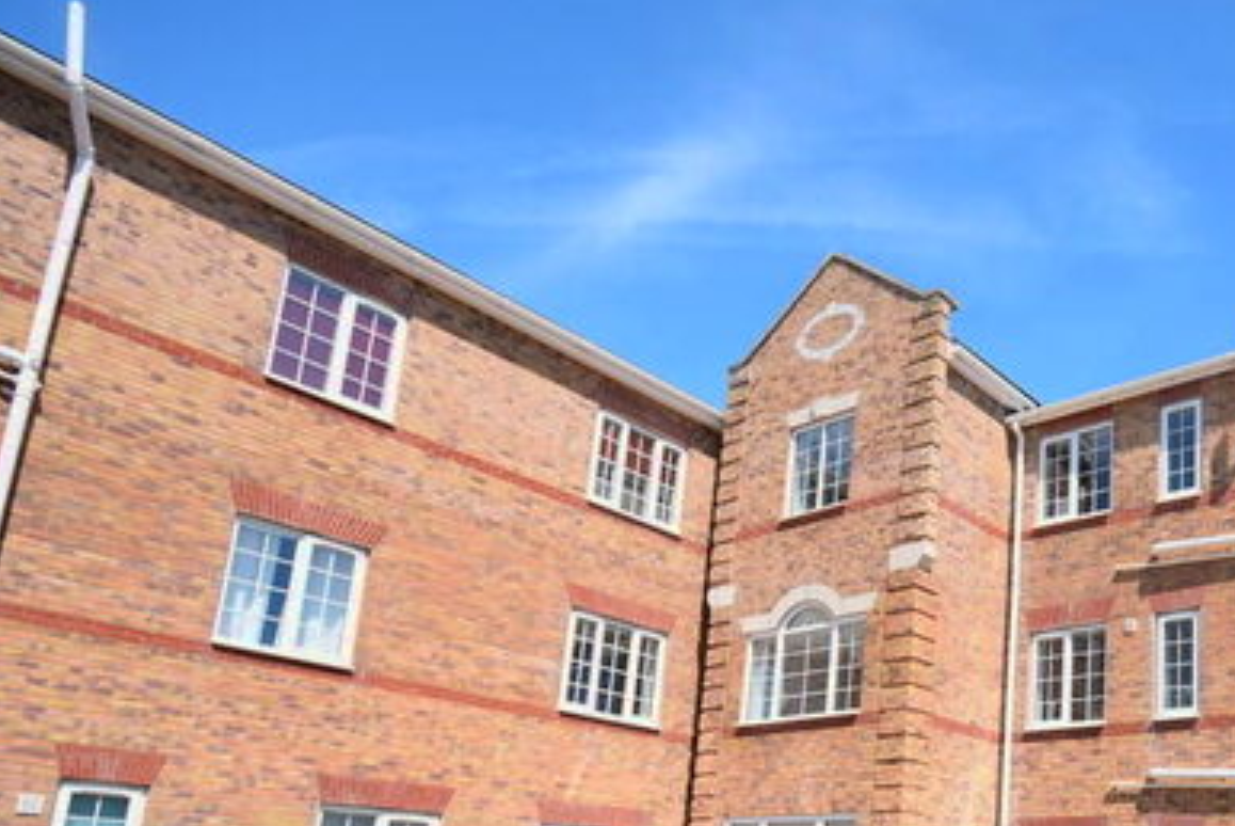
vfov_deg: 40.9
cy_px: 719
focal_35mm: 30
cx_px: 1065
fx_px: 1027
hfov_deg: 55.4
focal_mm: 11
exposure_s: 1/320
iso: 200
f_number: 9
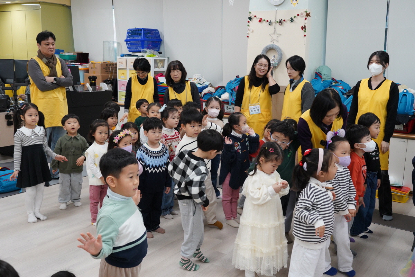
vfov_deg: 35.1
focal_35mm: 38
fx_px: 438
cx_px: 208
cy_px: 138
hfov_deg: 50.7
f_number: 6.3
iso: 2500
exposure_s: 1/100
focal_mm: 38
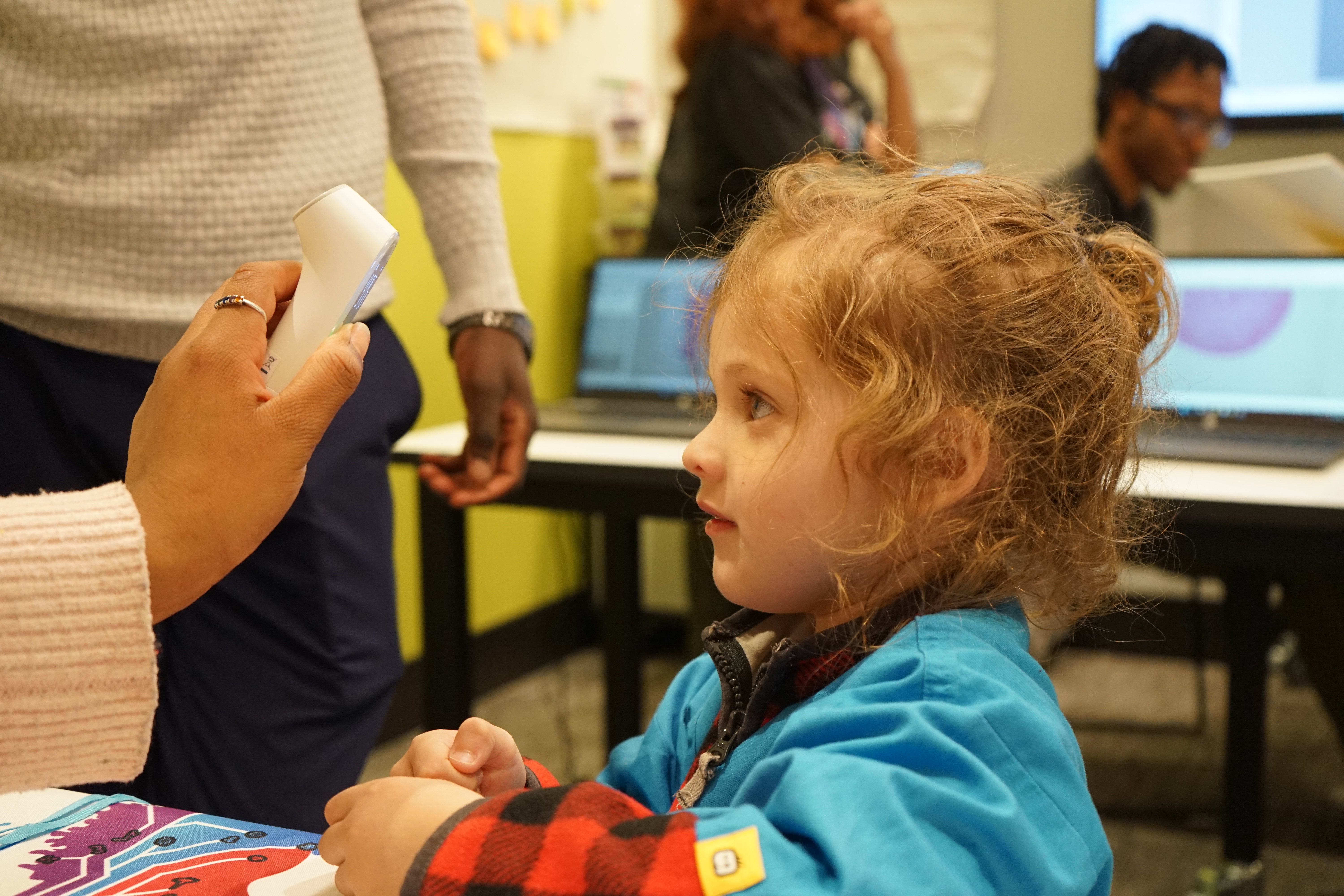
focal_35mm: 43
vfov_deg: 31.2
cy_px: 448
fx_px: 1605
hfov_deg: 45.4
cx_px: 672
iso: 2000
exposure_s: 1/125
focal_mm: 43
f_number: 4.5
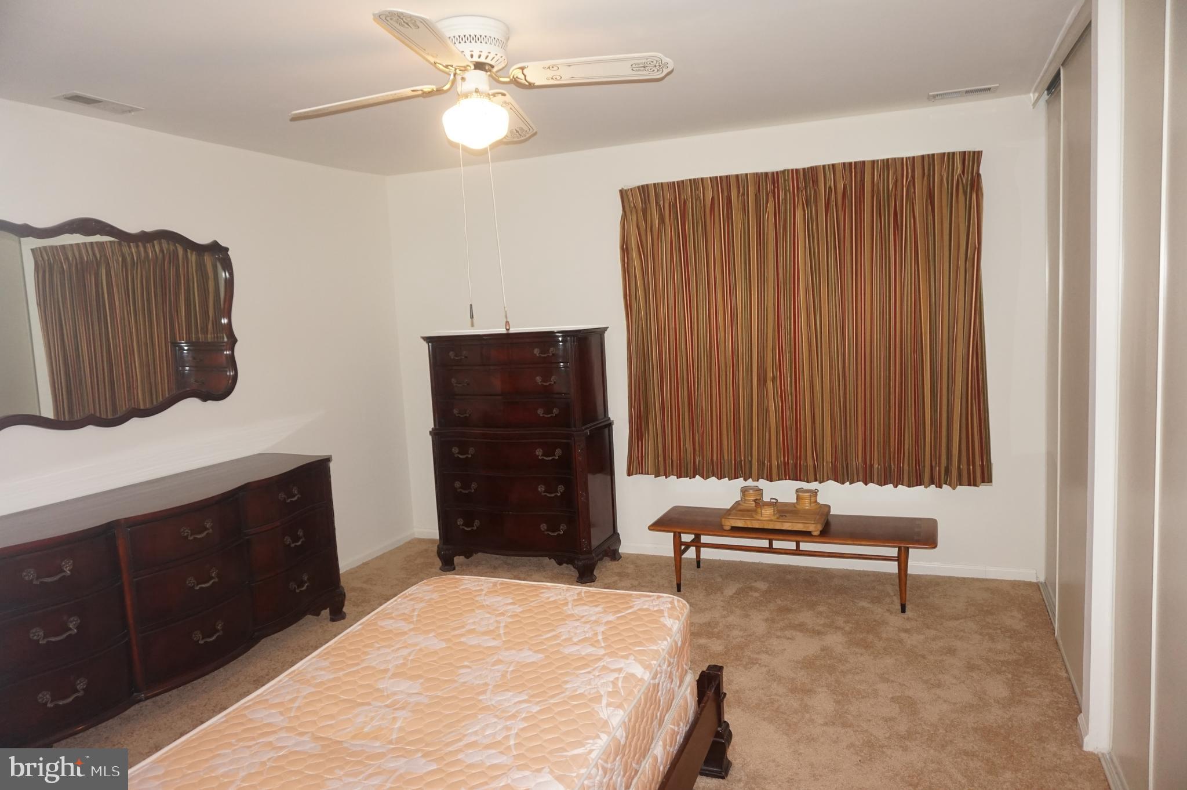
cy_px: 395
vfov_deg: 53.1
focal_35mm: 24
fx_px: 791
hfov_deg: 73.8
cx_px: 594
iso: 800
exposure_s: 1/100
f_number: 3.5
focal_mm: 16
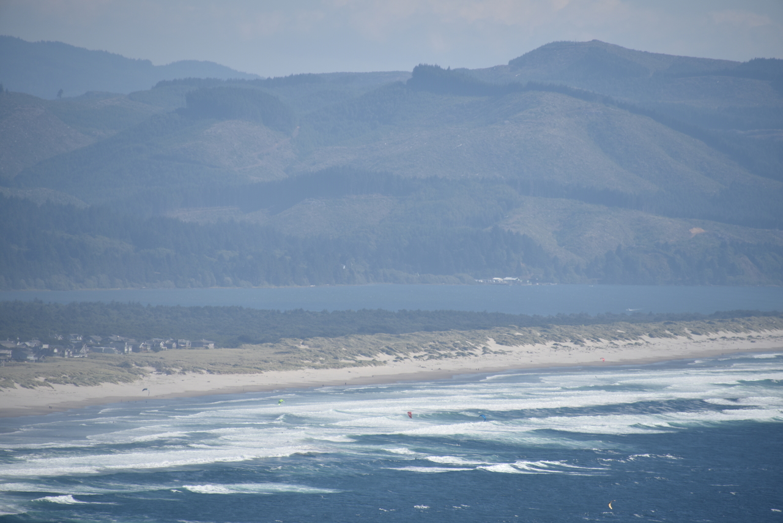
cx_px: 392
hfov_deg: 6.9
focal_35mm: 300
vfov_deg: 4.6
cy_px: 262
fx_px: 6526
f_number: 7.1
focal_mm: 300
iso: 100
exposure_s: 1/640
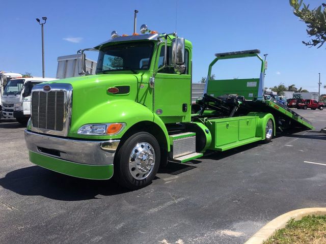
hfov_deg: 61.7
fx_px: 273
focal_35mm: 29
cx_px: 163
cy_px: 122
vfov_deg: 48.2
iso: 25
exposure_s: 1/1399
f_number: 2.2
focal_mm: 4.15
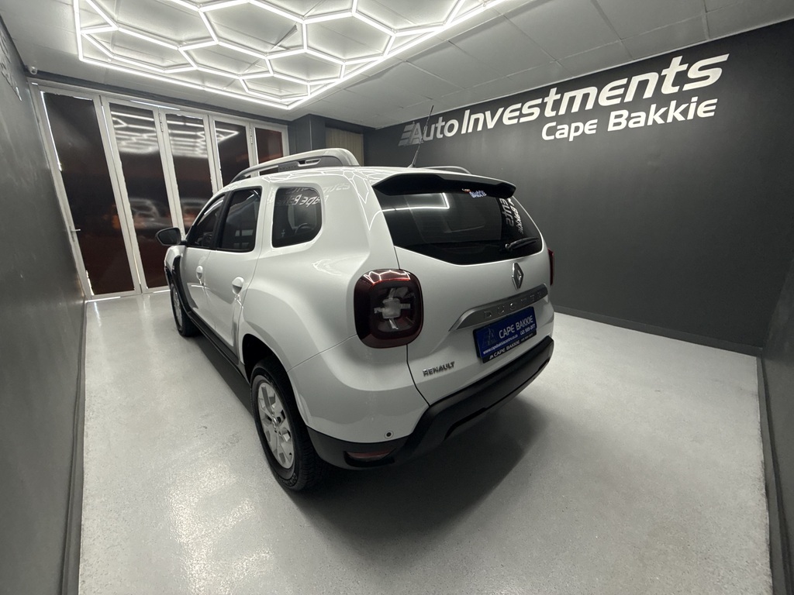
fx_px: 321
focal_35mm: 14
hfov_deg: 102.1
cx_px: 397
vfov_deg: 85.7
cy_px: 298
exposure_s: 1/100
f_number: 2.2
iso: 100
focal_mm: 2.22
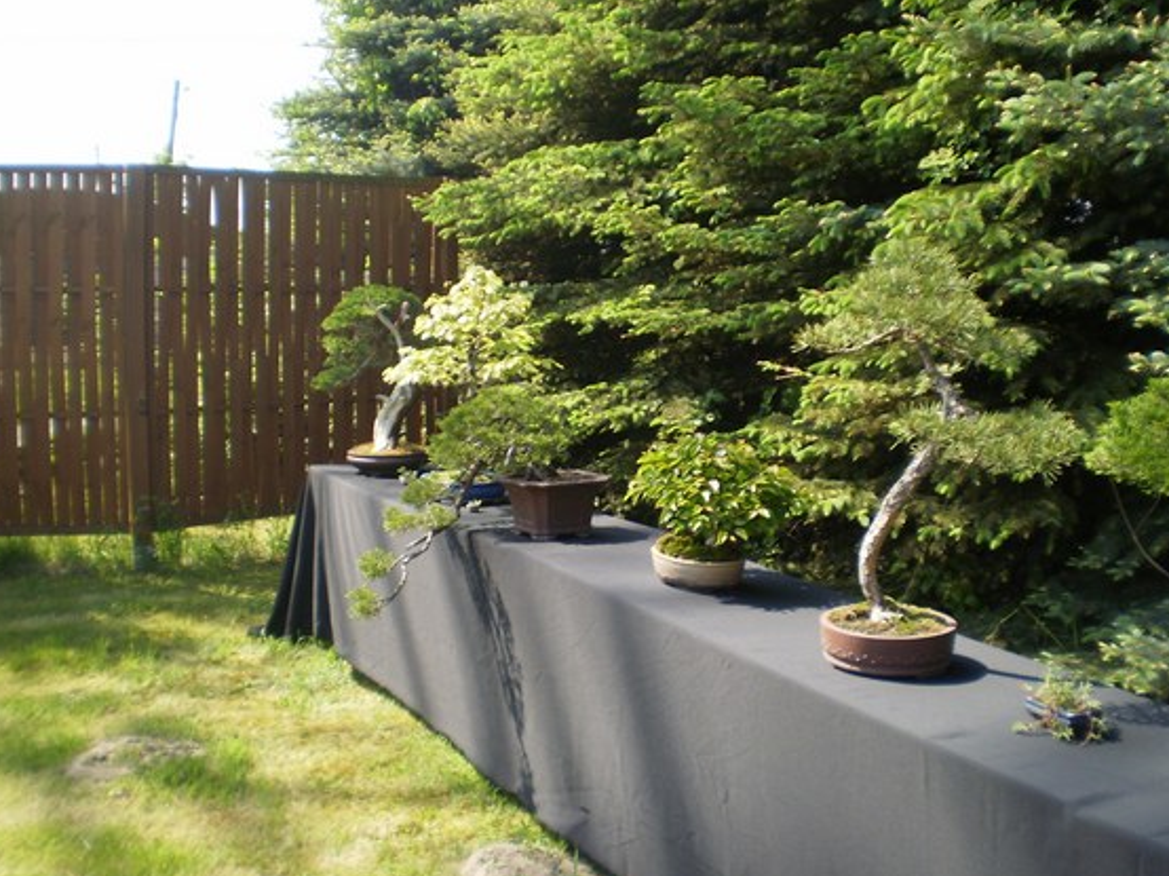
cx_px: 570
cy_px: 437
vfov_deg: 36.8
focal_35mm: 39
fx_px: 1316
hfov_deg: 47.9
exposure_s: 1/320
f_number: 3.1
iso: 64
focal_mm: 6.3
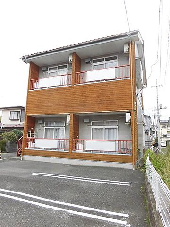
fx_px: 157
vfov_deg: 71.6
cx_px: 85
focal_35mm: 24
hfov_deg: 56.8
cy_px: 114
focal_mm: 4.3
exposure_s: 1/250
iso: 100
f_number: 3.1
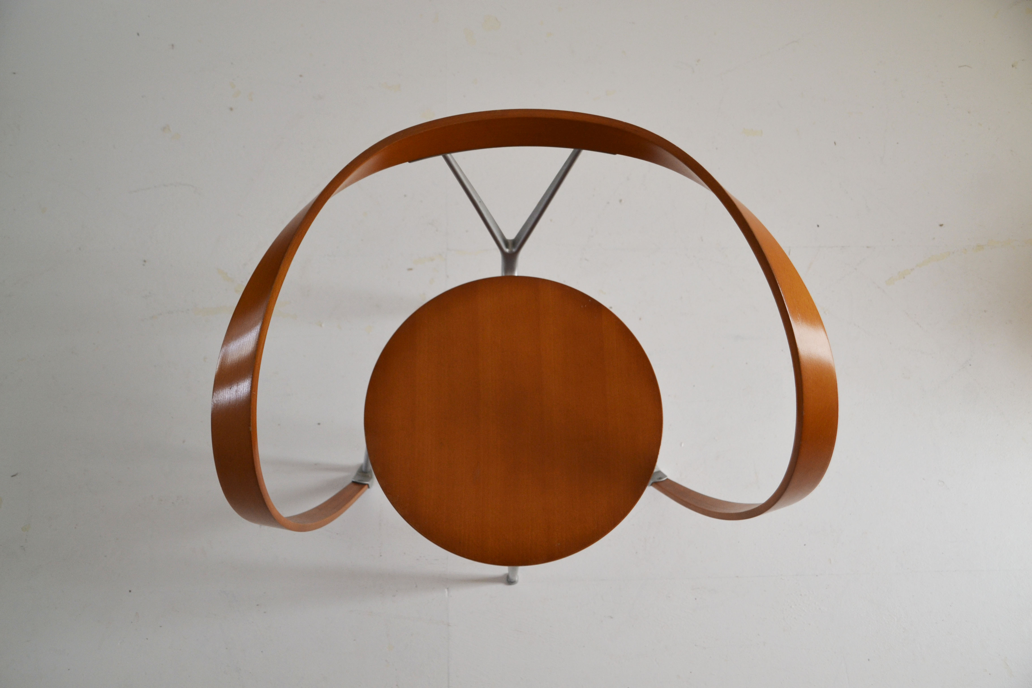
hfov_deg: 53.1
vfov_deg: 36.9
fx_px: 1032
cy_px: 344
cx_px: 516
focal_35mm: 36
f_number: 4
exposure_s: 1/60
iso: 400
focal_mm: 24
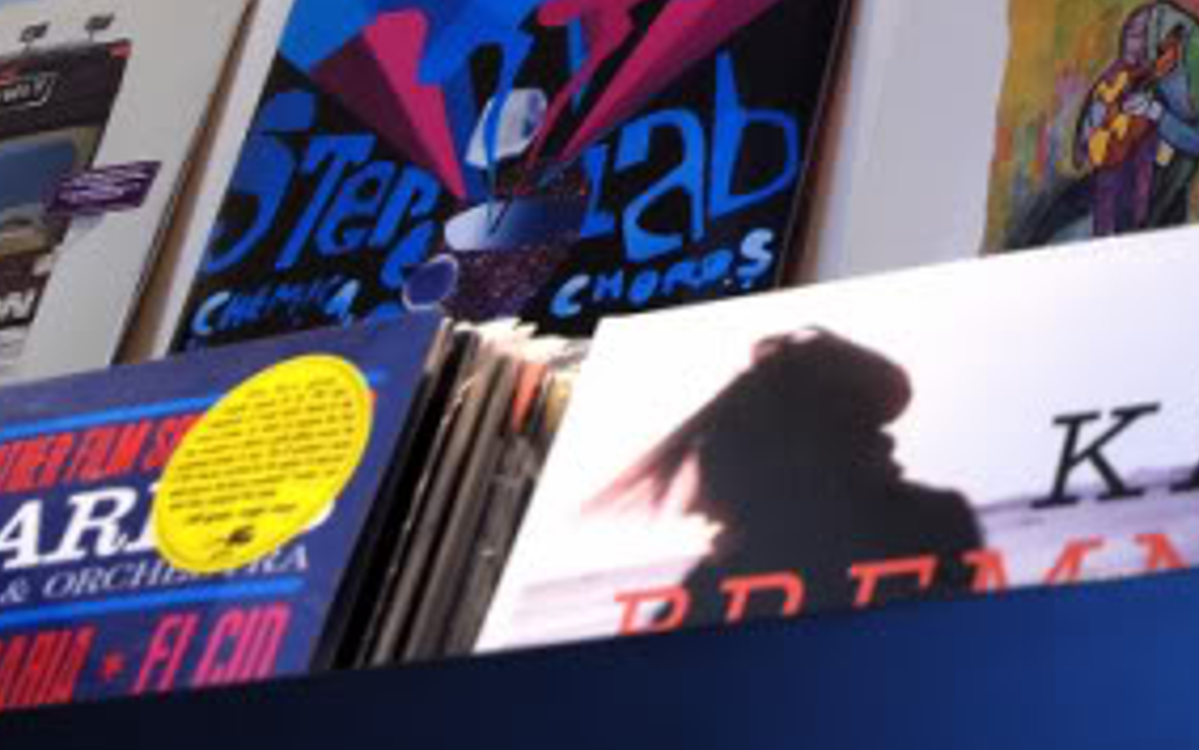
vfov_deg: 12.2
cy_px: -231
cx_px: 1123
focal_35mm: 104
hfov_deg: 19.6
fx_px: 3399
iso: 200
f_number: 8
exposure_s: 1/1.3
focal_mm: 24
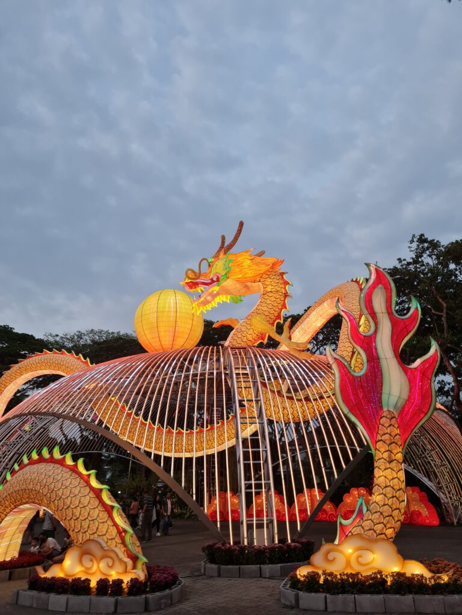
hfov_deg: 53.1
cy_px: 308
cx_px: 231
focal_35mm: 26
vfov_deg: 67.3
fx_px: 463
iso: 80
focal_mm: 5.4
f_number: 1.8
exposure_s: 1/100
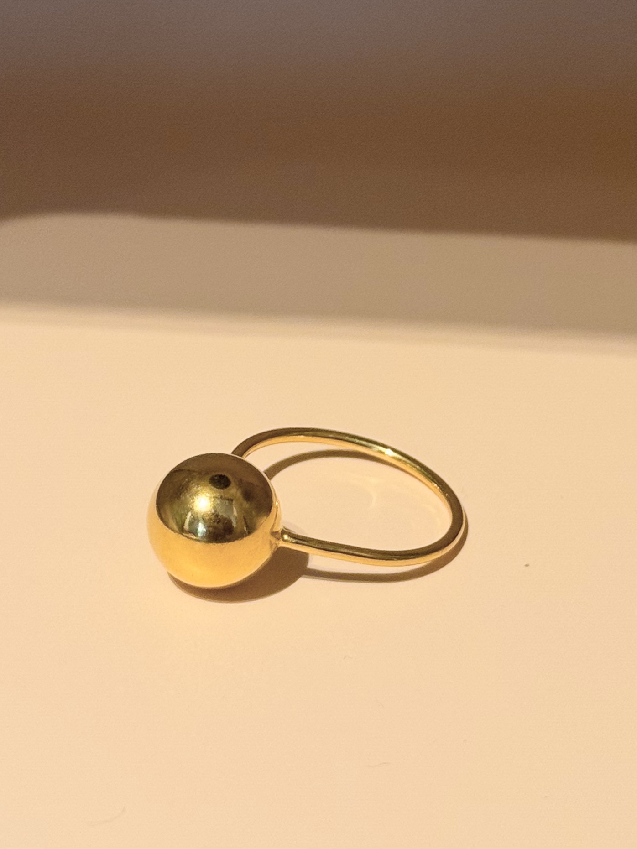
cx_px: 318
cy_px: 424
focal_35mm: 48
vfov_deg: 39.7
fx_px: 1178
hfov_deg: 30.3
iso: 100
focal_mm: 6.76
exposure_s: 1/50
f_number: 1.78
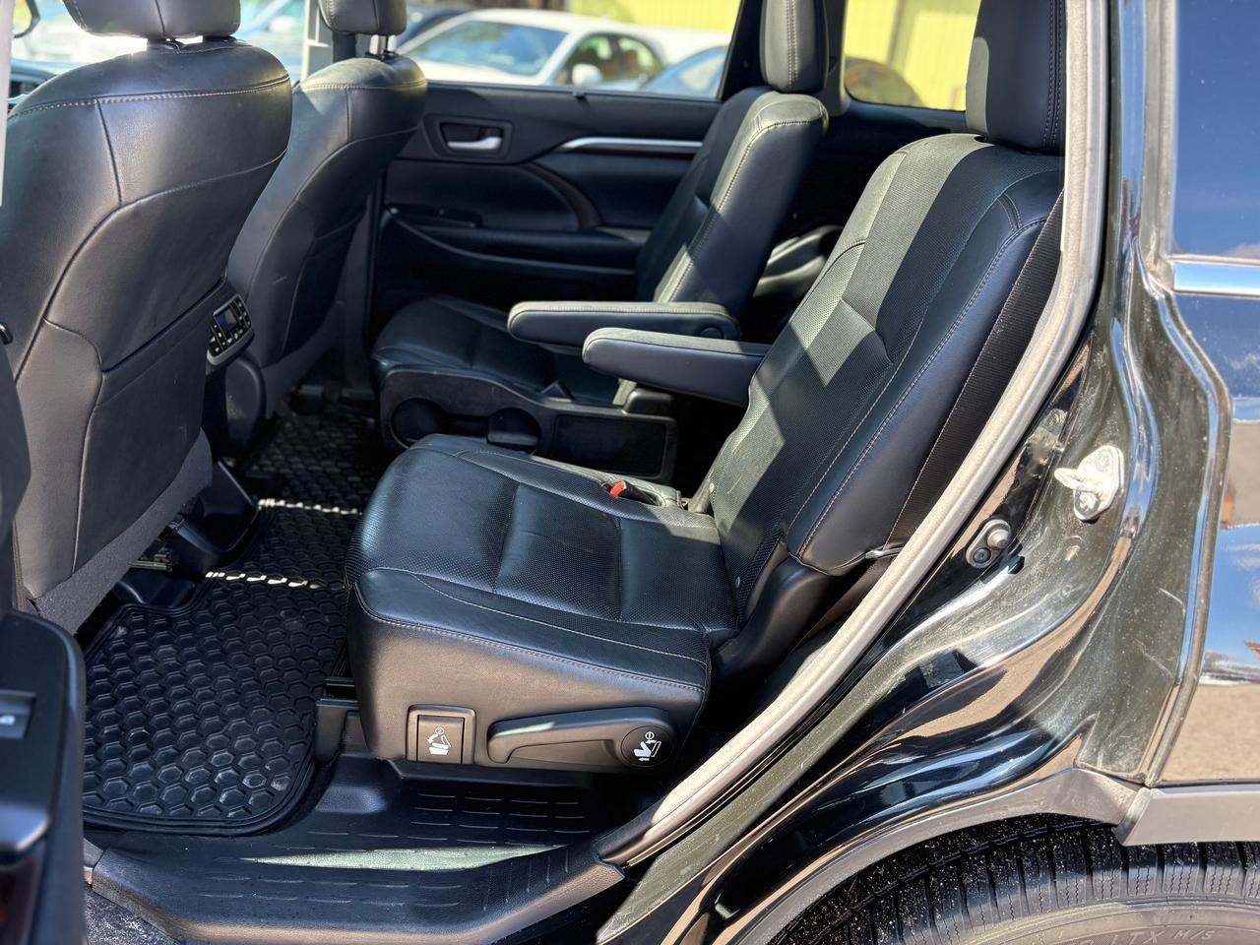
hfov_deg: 67.3
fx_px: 946
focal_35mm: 26
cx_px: 630
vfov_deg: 53.1
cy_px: 472
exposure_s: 1/170
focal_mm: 5.96
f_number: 1.6
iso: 125
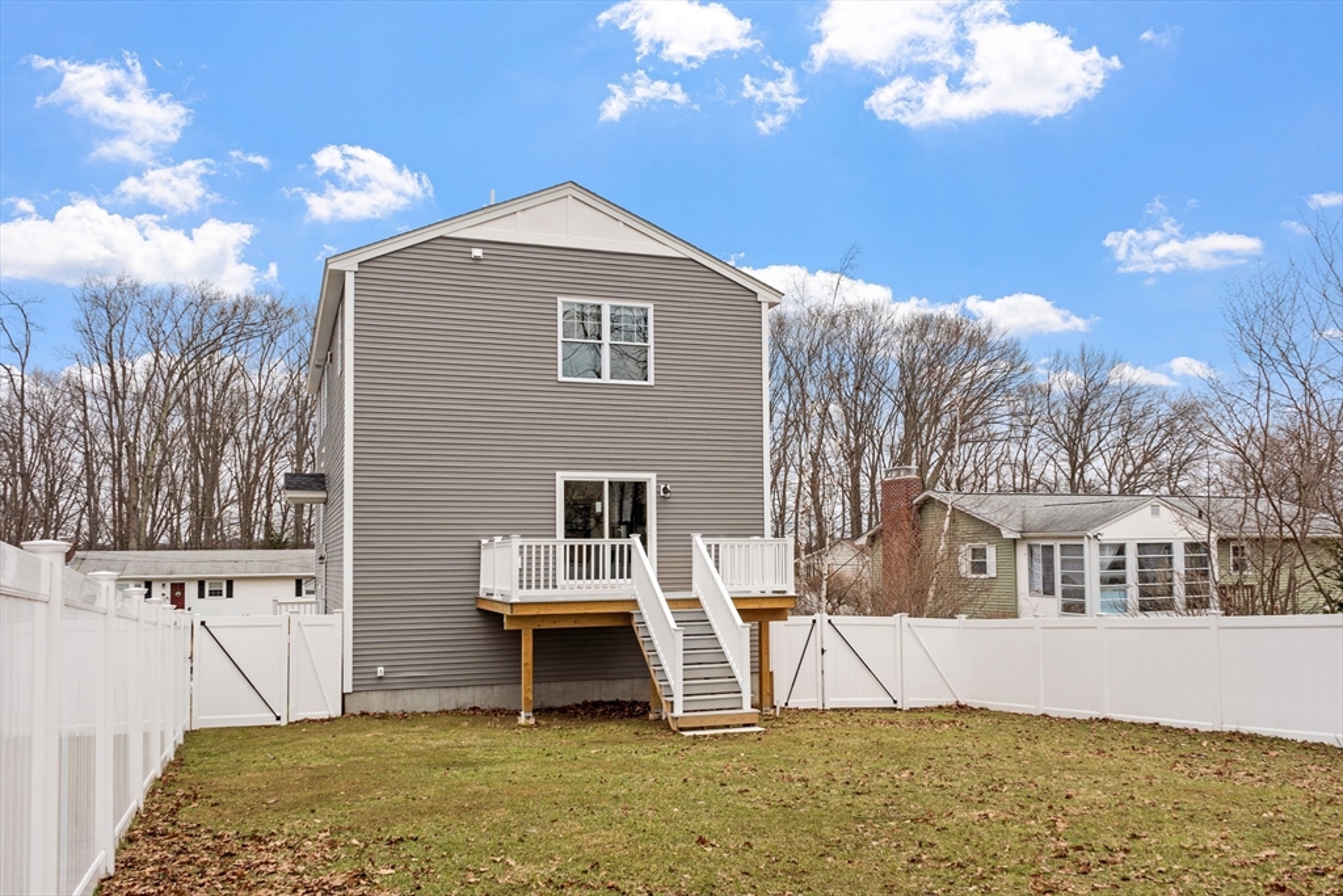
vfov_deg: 46.4
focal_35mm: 28
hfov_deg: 65.5
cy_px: 448
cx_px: 672
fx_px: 1045
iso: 100
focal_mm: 28
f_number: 8
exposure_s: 1/200
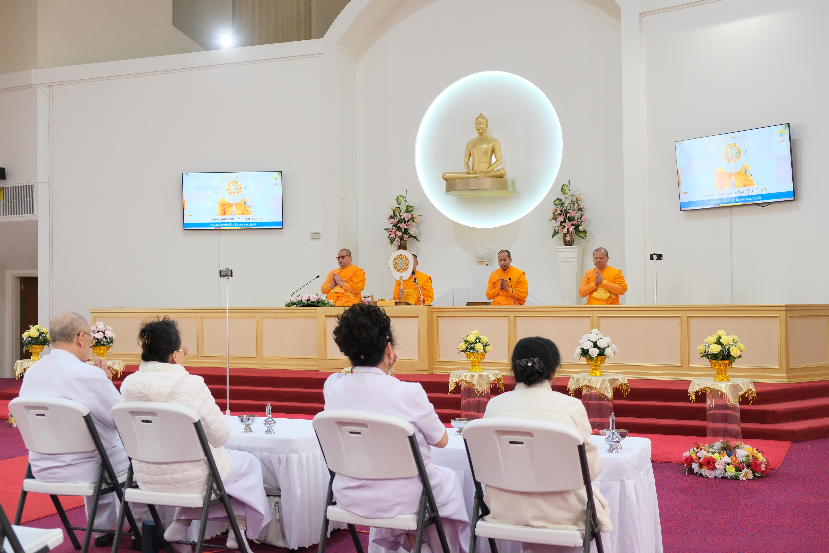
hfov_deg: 50.7
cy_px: 276
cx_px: 414
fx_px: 875
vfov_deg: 35.1
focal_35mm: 38
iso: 1250
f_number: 3.2
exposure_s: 1/60
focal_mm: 25.4
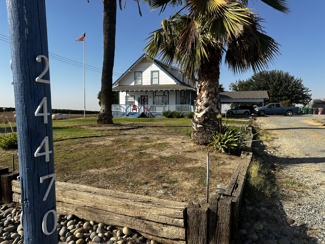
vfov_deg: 56.8
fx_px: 225
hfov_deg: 71.6
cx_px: 162
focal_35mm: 24
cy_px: 122
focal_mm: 6.86
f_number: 1.78
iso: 80
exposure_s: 1/5263
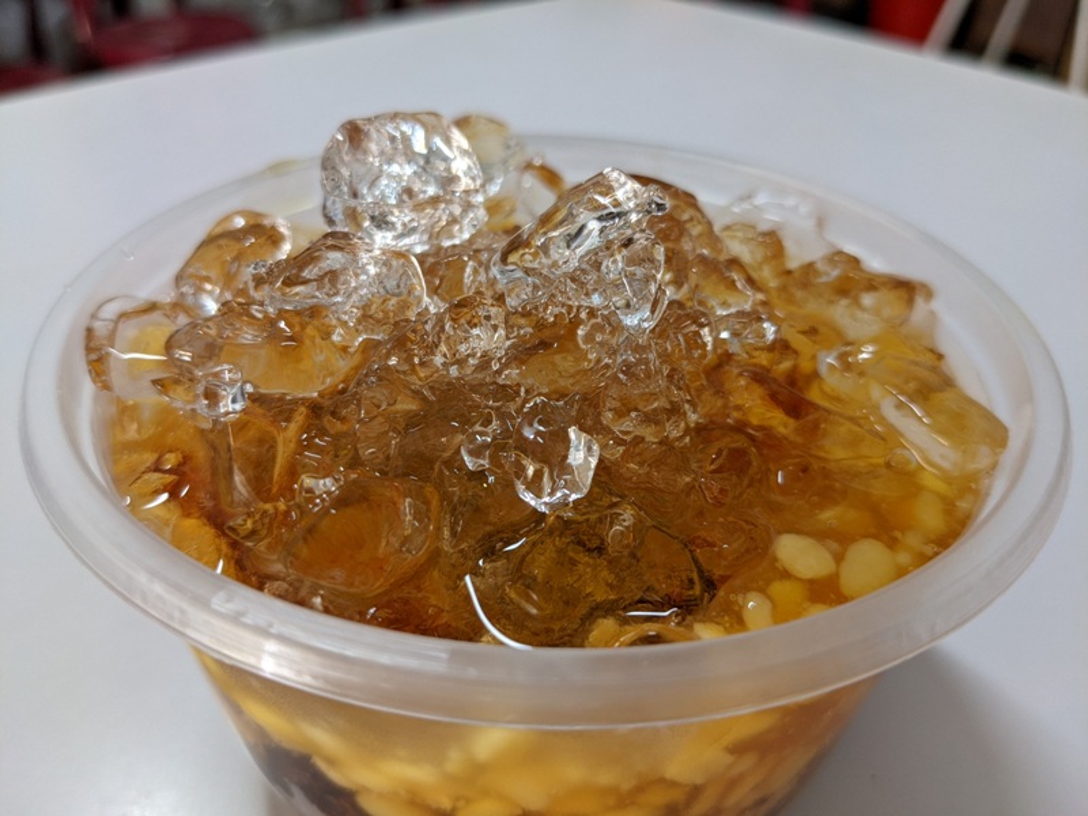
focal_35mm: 27
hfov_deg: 65.3
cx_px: 544
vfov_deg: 51.4
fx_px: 849
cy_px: 408
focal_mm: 4.38
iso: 70
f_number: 1.73
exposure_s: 1/30
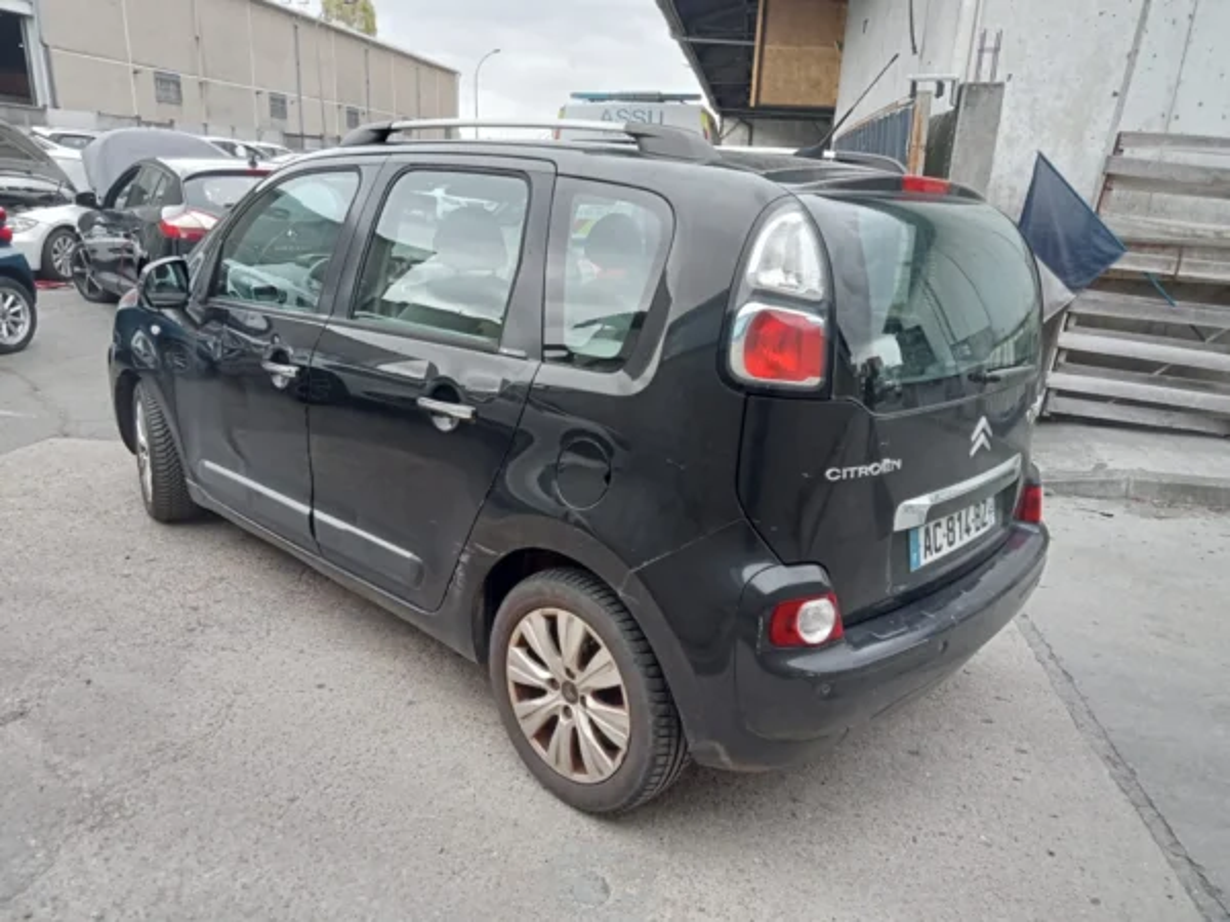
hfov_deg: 63.4
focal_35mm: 28
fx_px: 995
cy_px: 461
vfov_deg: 49.7
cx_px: 615
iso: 138
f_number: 2.2
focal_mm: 3.46
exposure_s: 1/100
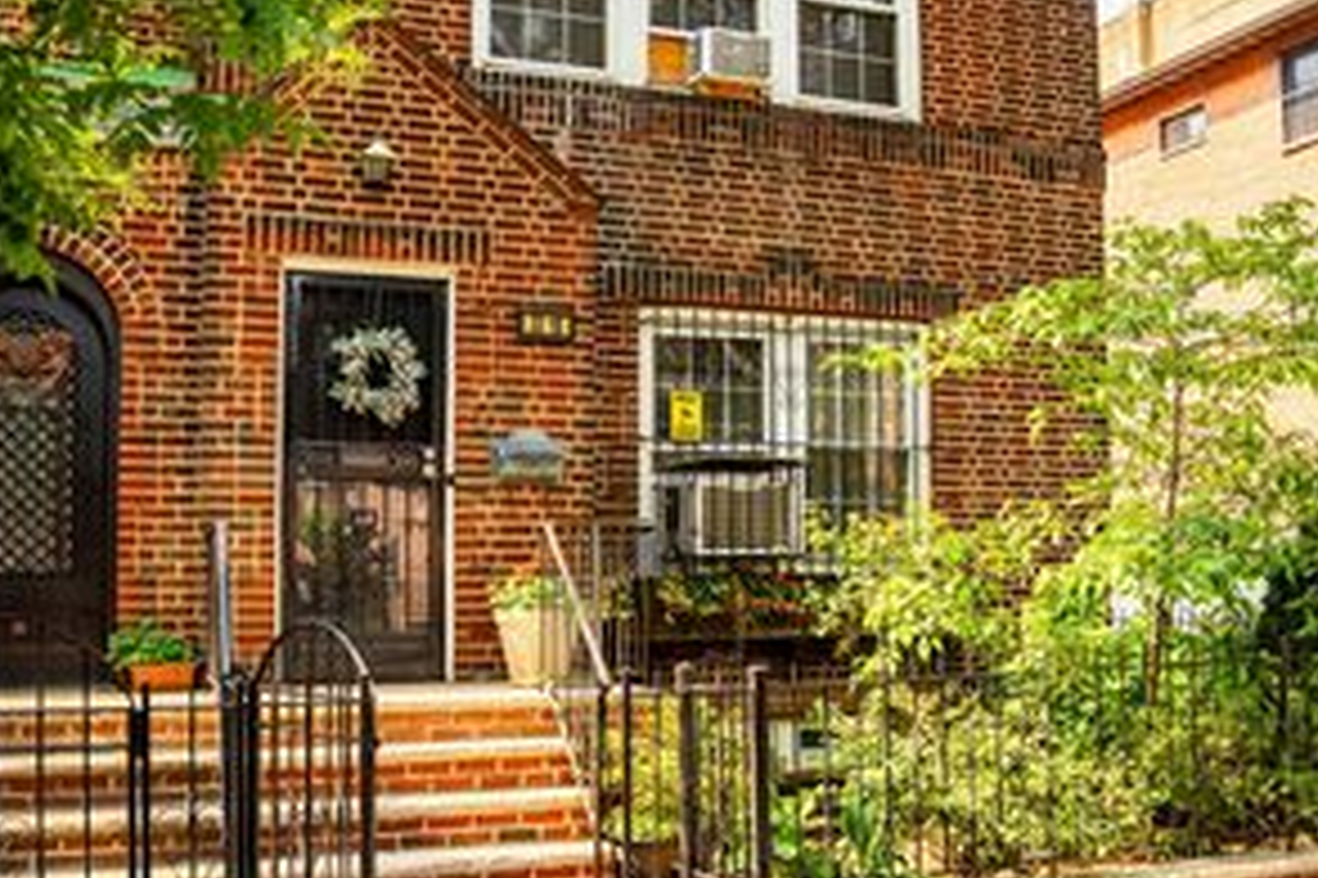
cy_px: 520
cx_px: 787
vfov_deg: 32.5
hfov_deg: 47.2
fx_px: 1500
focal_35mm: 41
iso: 500
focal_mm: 24
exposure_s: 1/2000
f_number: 5
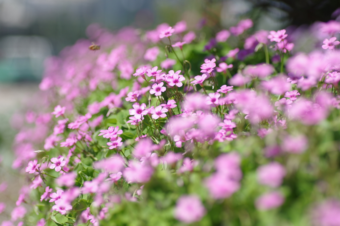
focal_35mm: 135
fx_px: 1275
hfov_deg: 15.2
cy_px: 113
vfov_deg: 10.2
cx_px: 170
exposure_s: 1/1000
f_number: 3.5
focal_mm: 90
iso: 100
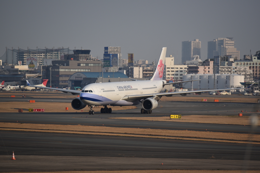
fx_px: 3322
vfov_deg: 3.0
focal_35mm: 460
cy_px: 86
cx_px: 130
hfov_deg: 4.5
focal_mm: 460
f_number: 6.3
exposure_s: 1/1000
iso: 200
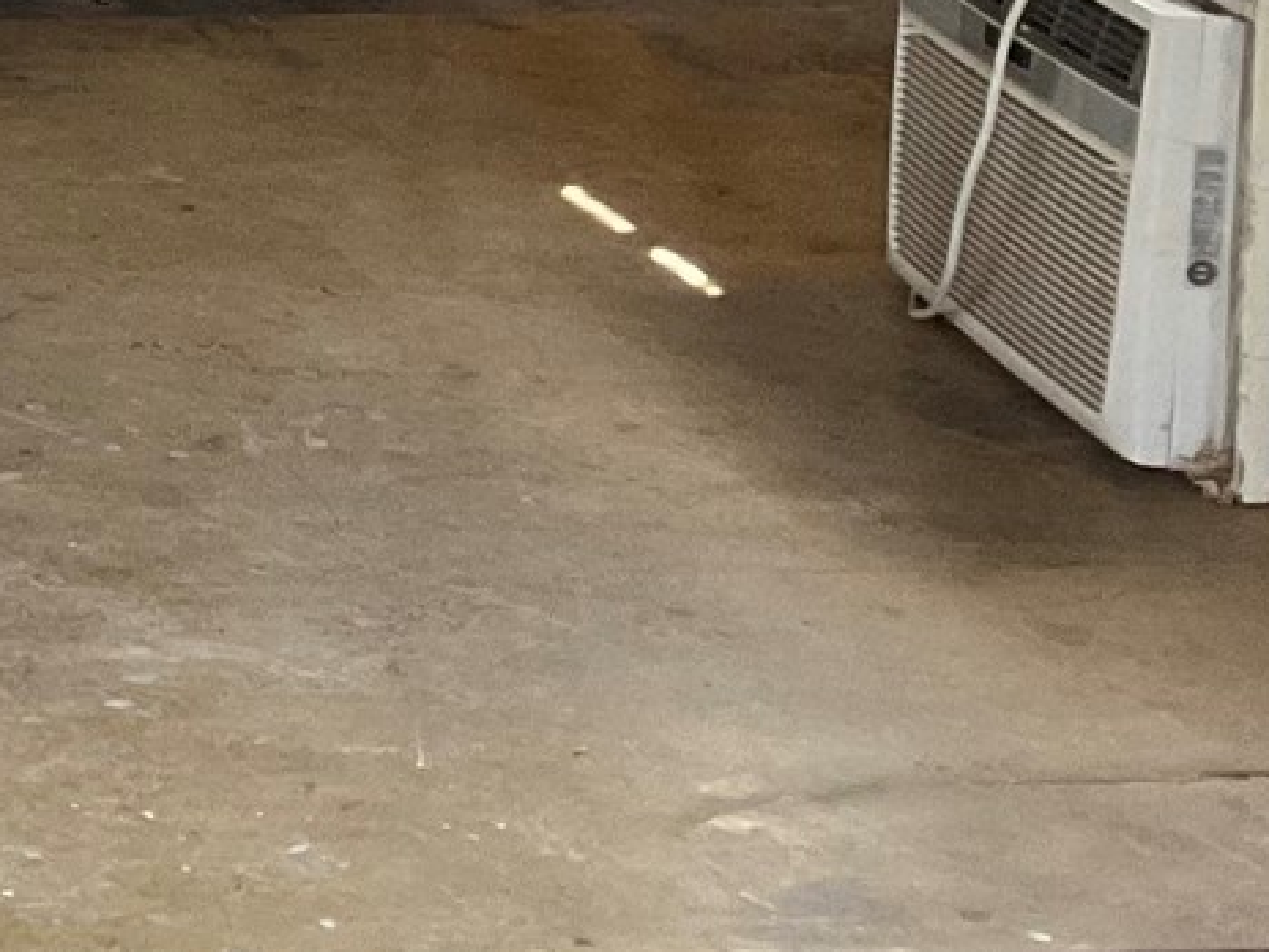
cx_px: -1343
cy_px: -670
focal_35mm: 128
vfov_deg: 10.9
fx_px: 4692
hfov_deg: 13.1
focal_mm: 3
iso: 64
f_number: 1.8
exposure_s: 1/122
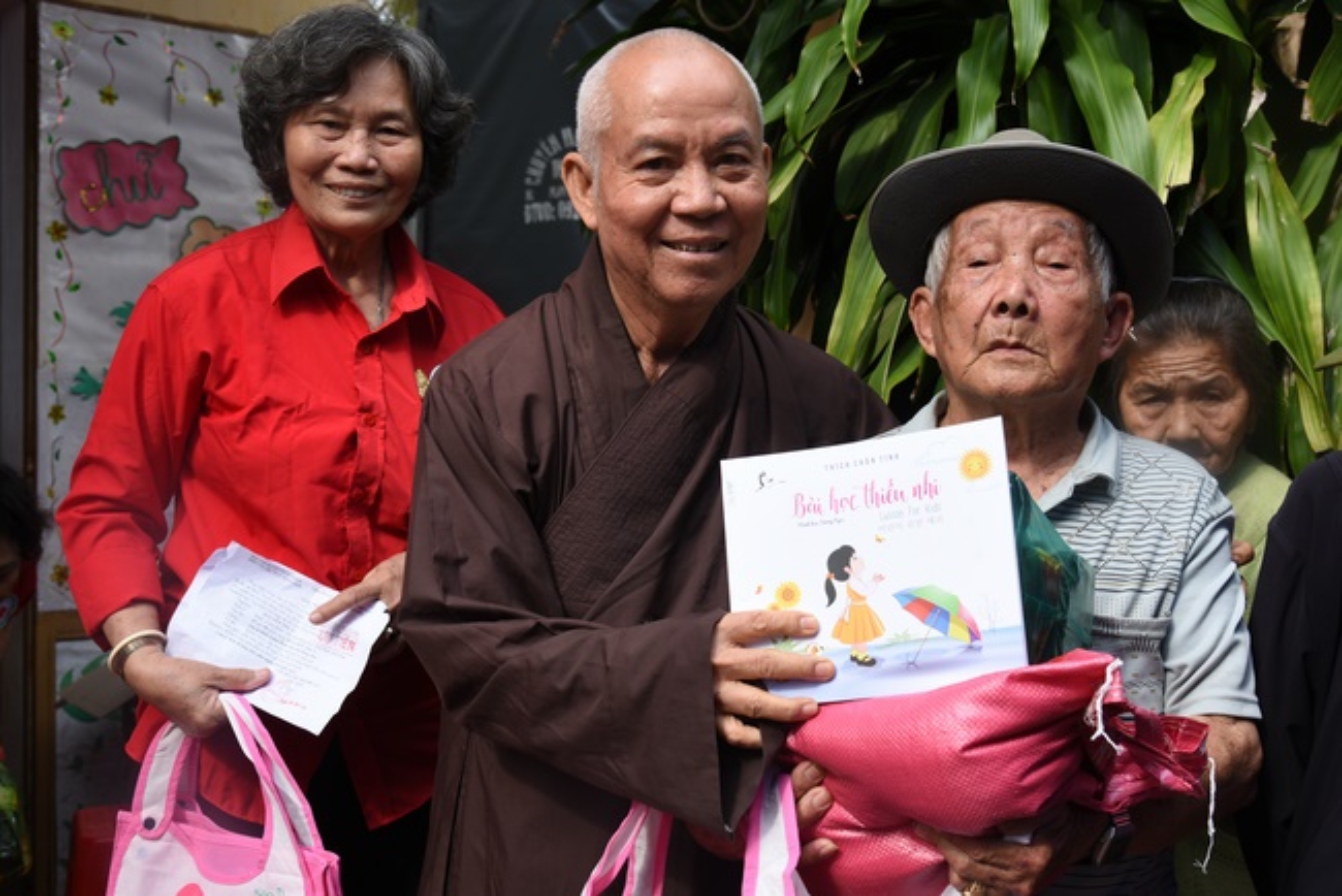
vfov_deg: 33.4
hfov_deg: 48.4
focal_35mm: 40
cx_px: 671
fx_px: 1492
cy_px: 448
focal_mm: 40
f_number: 6.3
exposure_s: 1/100
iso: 140
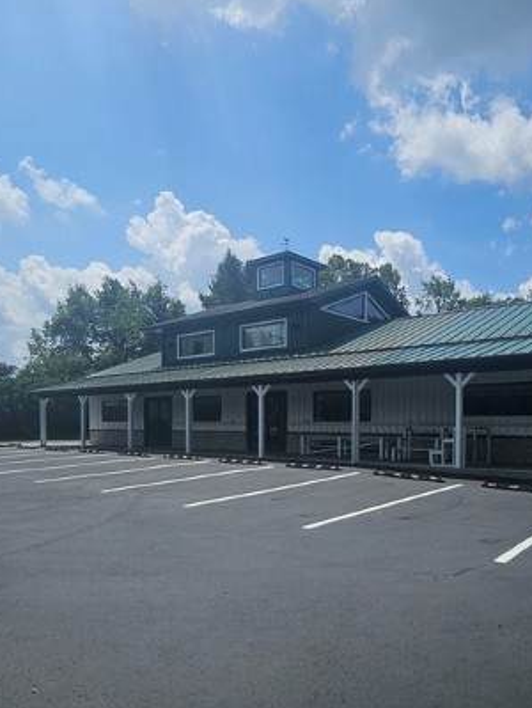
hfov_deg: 54.4
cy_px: 440
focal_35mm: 25
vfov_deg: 68.3
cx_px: 328
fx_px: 511
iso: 32
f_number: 2.2
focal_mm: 1.7
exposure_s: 1/3125
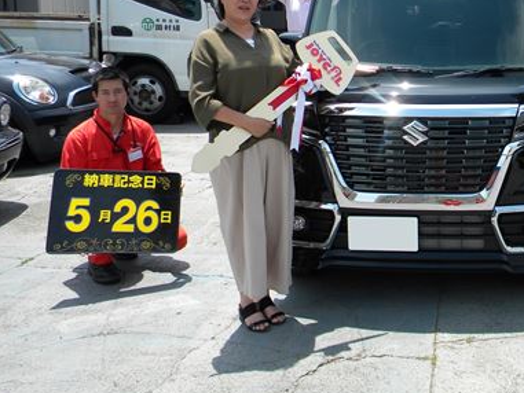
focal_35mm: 47
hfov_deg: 38.7
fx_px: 712
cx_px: 428
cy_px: 104
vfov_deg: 30.4
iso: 80
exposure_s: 1/615
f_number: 3.5
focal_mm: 5
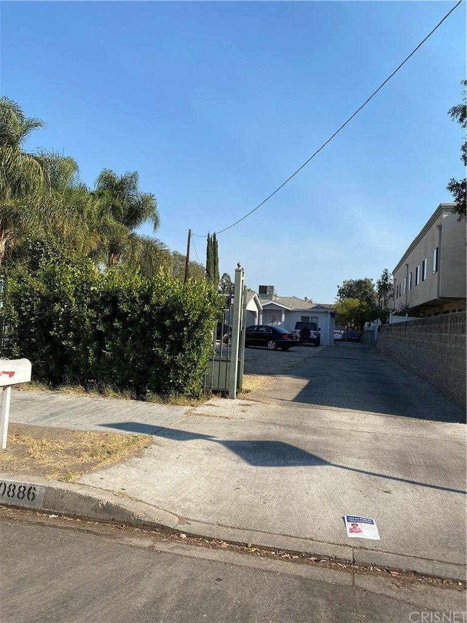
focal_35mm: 26
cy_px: 312
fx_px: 468
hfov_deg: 53.1
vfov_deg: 67.3
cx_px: 234
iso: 32
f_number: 1.8
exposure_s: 1/2358
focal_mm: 4.25
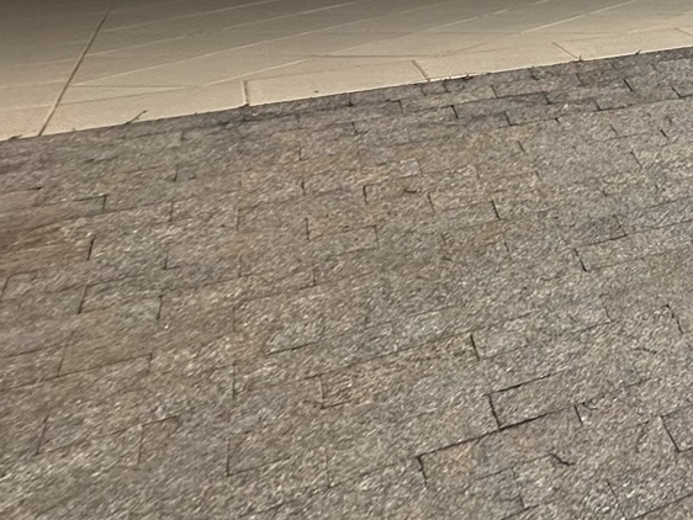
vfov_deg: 20.8
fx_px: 1021
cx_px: 1240
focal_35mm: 51
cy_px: -392
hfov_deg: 22.3
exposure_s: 1/261
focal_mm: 2.22
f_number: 2.2
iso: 40
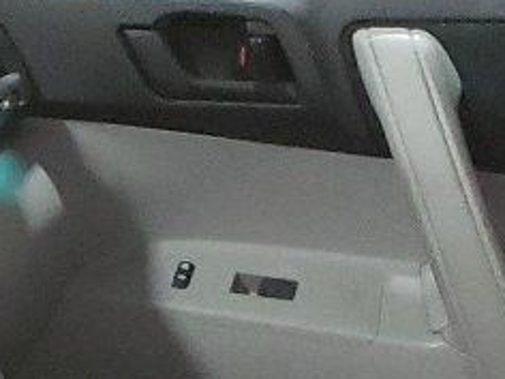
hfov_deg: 11.1
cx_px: 15
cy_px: 1158
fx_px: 2568
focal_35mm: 176
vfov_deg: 7.4
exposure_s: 1/24
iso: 389
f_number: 1.5
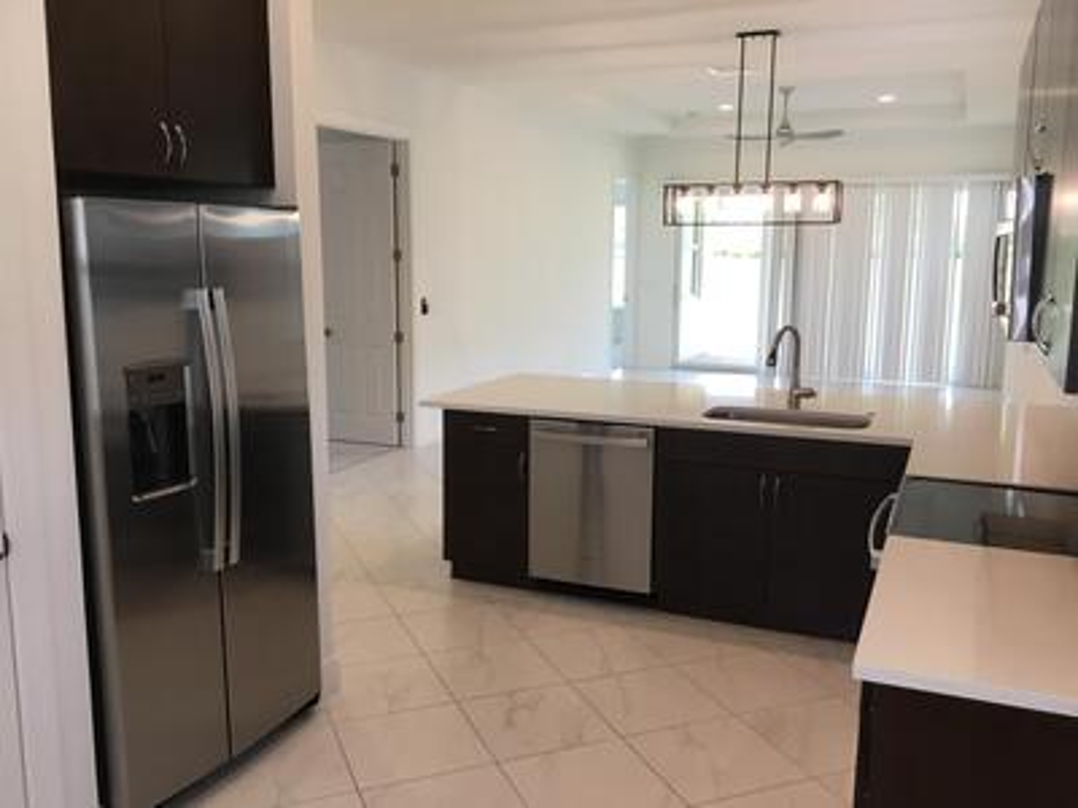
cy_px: 404
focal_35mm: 31
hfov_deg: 58.4
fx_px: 965
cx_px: 539
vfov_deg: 45.4
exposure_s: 1/30
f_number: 2.4
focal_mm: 3.3
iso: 25
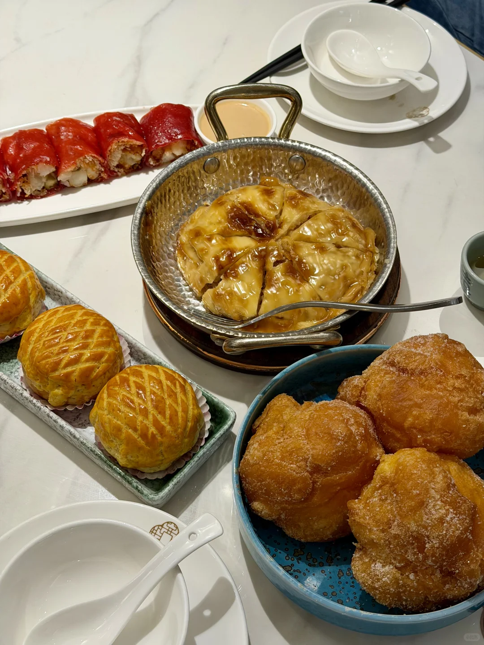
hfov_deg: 30.3
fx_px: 895
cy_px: 322
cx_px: 242
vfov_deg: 39.7
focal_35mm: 48
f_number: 1.78
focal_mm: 6.76
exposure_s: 1/100
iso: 80
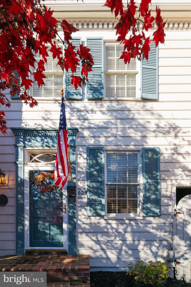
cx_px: 96
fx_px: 127
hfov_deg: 73.8
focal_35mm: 16
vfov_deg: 96.7
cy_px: 144
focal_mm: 16
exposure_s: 1/1600
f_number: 8
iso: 1250
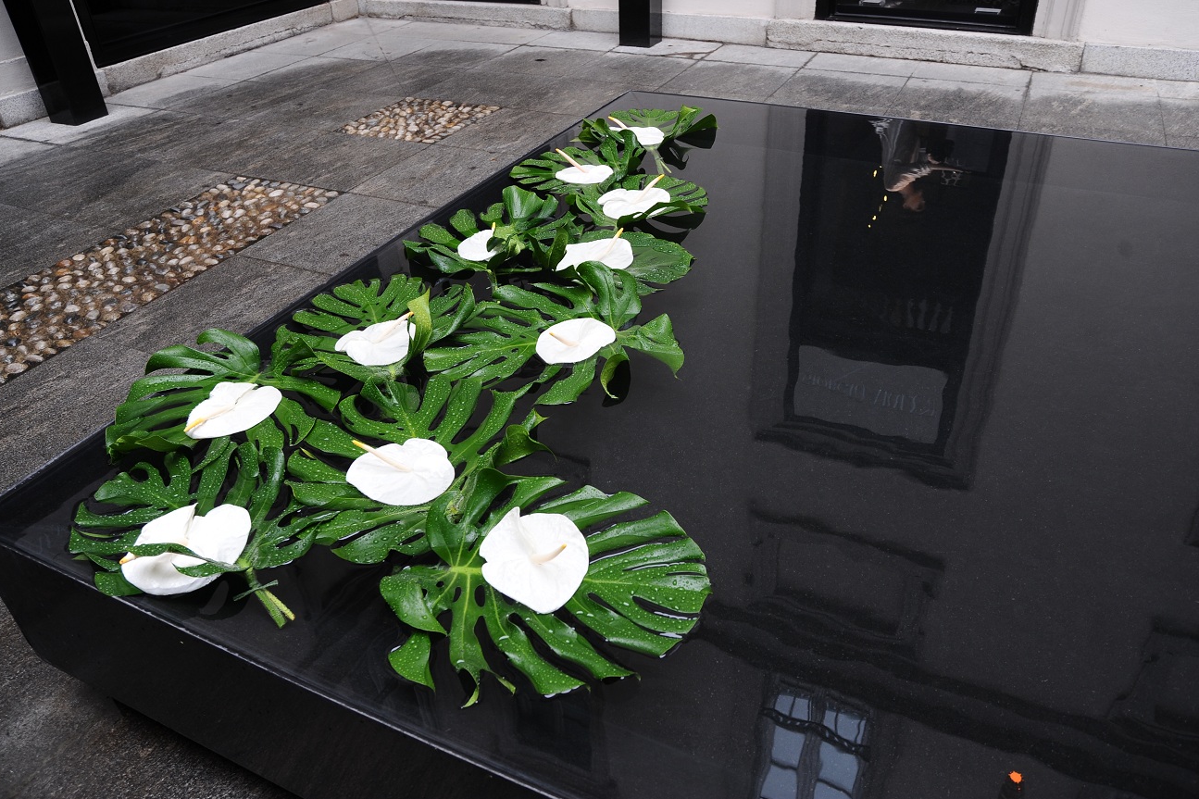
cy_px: 384
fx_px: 832
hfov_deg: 71.5
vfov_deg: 51.3
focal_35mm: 25
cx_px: 617
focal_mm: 24
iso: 400
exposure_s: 1/125
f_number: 5.6
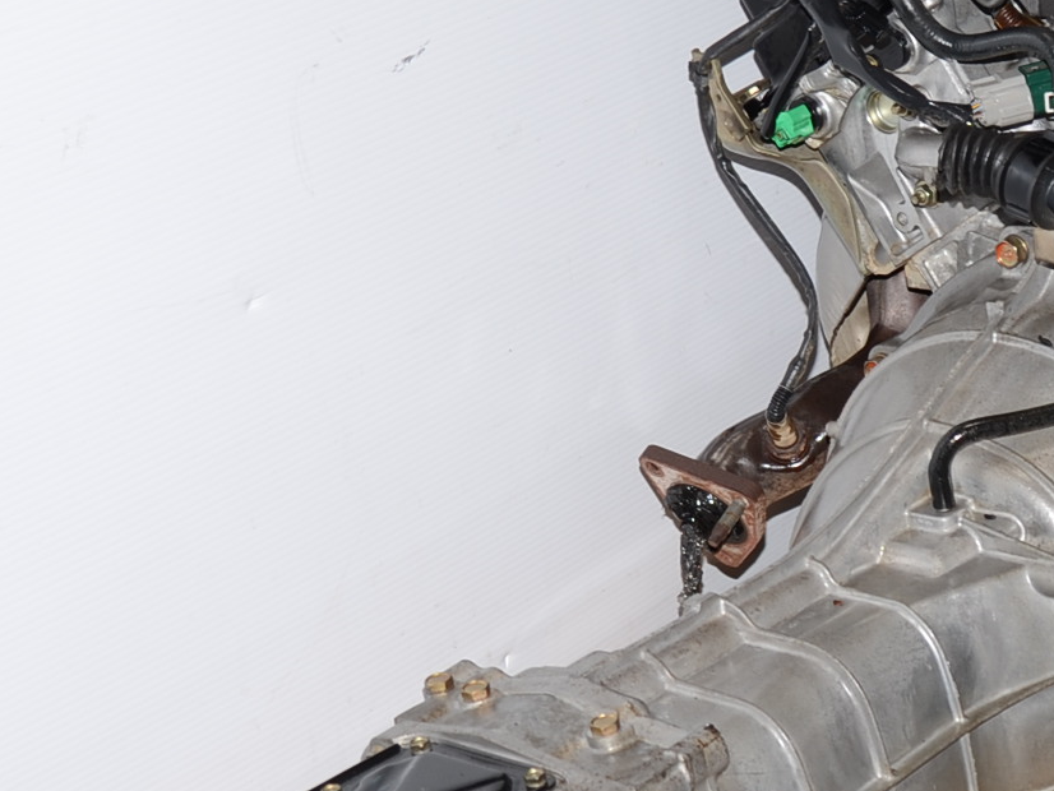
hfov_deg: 18.8
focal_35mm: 103
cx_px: 947
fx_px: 3137
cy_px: 494
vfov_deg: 14.4
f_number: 4.5
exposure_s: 1/100
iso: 100
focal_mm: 24
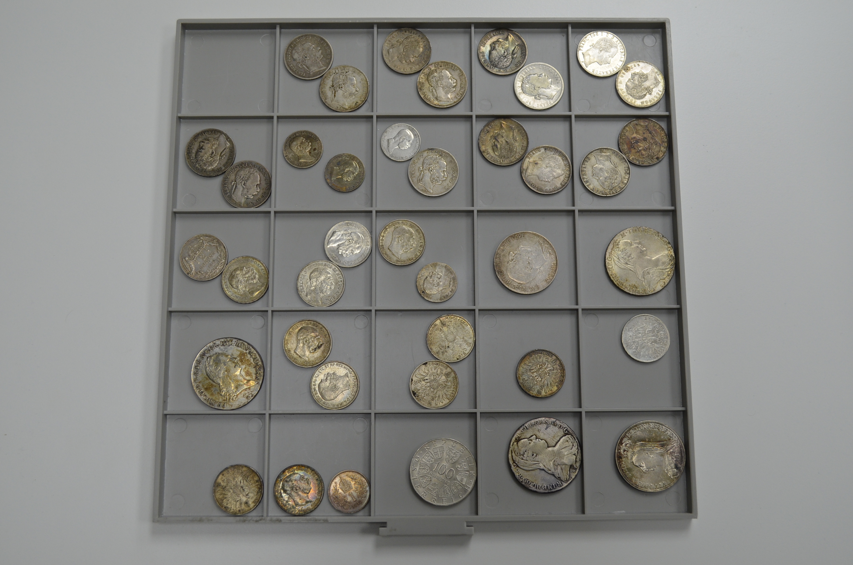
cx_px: 426
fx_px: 993
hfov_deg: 46.5
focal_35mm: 42
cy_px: 282
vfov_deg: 31.8
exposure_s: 1/100
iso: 400
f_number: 5
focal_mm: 28
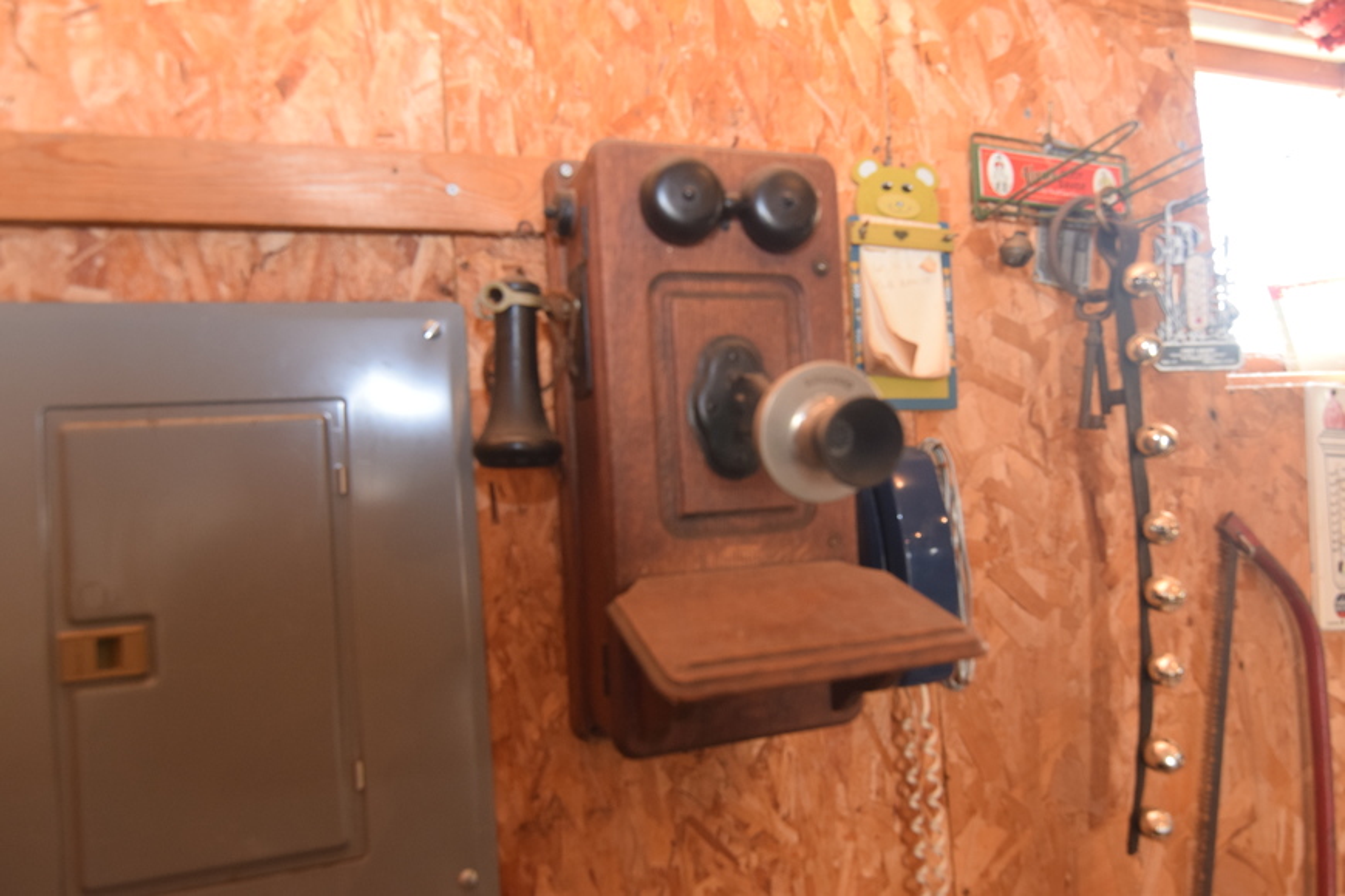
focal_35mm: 21
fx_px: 785
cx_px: 672
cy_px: 448
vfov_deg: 59.5
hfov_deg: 81.2
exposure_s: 1/80
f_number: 4.5
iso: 800
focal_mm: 14
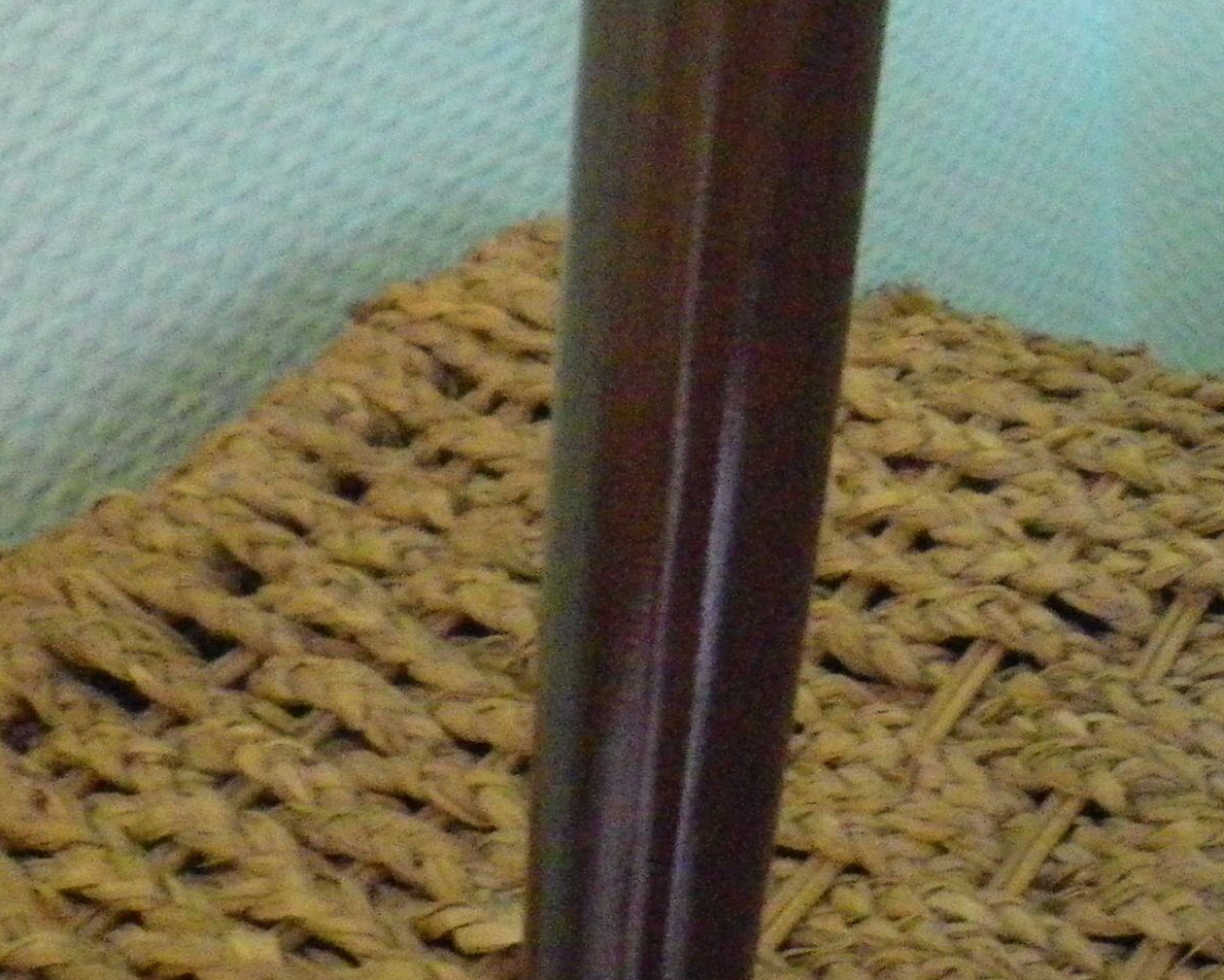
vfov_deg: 16.7
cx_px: 1512
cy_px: 385
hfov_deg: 19.5
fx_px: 3334
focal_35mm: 92
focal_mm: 4.9
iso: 800
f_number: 2.6
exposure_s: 1/25
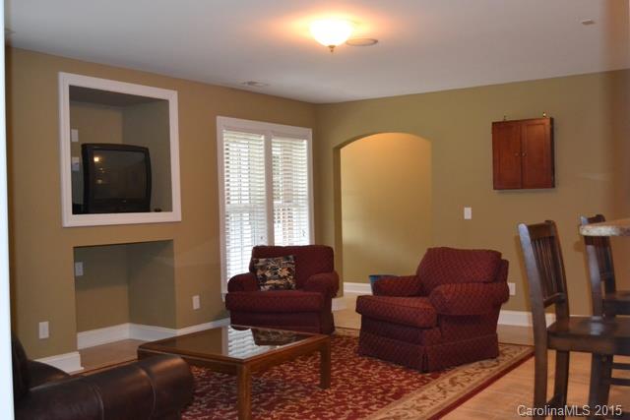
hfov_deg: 49.5
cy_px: 210
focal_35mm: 39
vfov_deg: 34.2
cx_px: 315
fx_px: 683
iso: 3200
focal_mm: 26
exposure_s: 1/60
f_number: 4.2
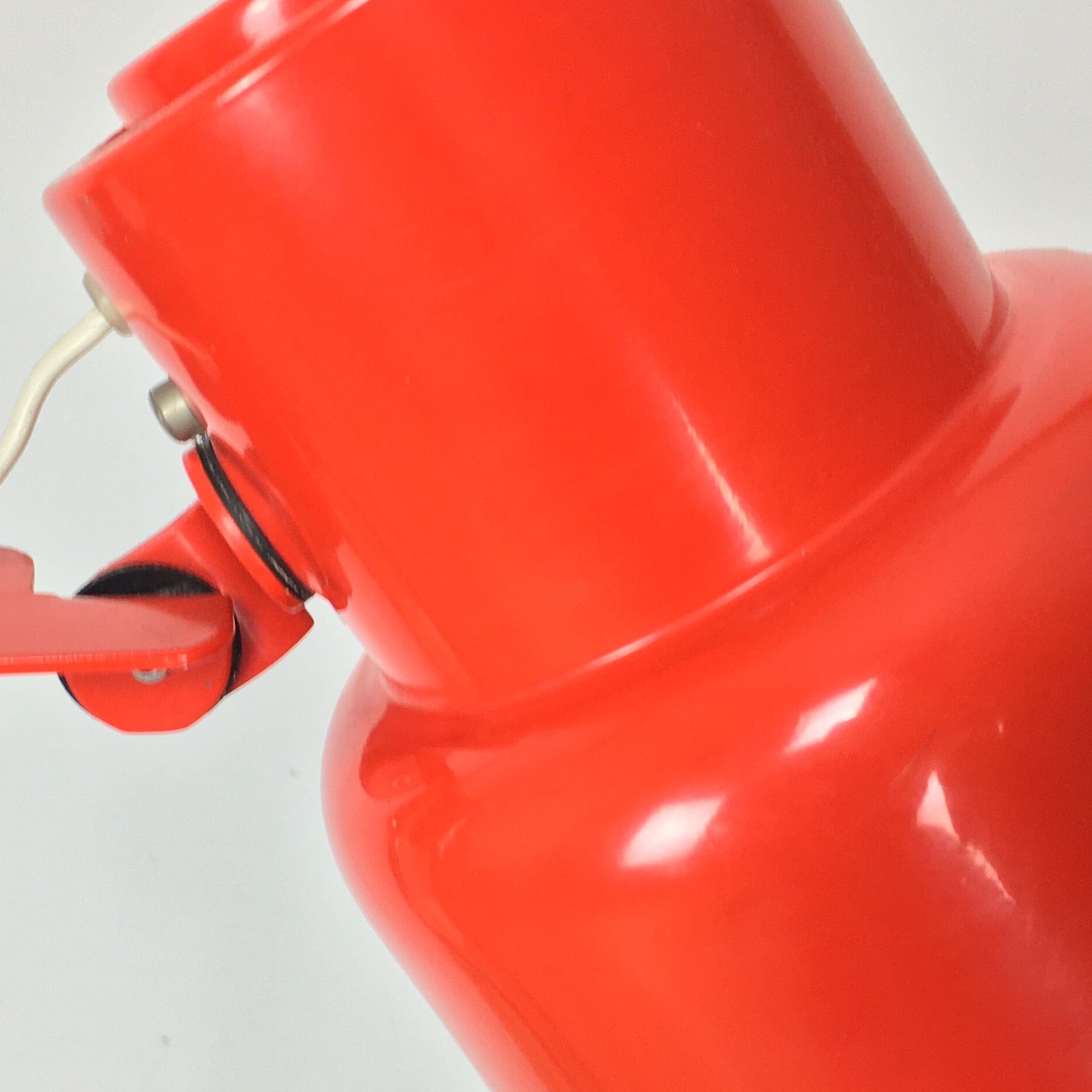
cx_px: 448
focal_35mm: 55
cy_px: 644
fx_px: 1963
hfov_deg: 31.0
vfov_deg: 31.0
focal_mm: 4.15
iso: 40
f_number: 2.2
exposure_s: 1/33
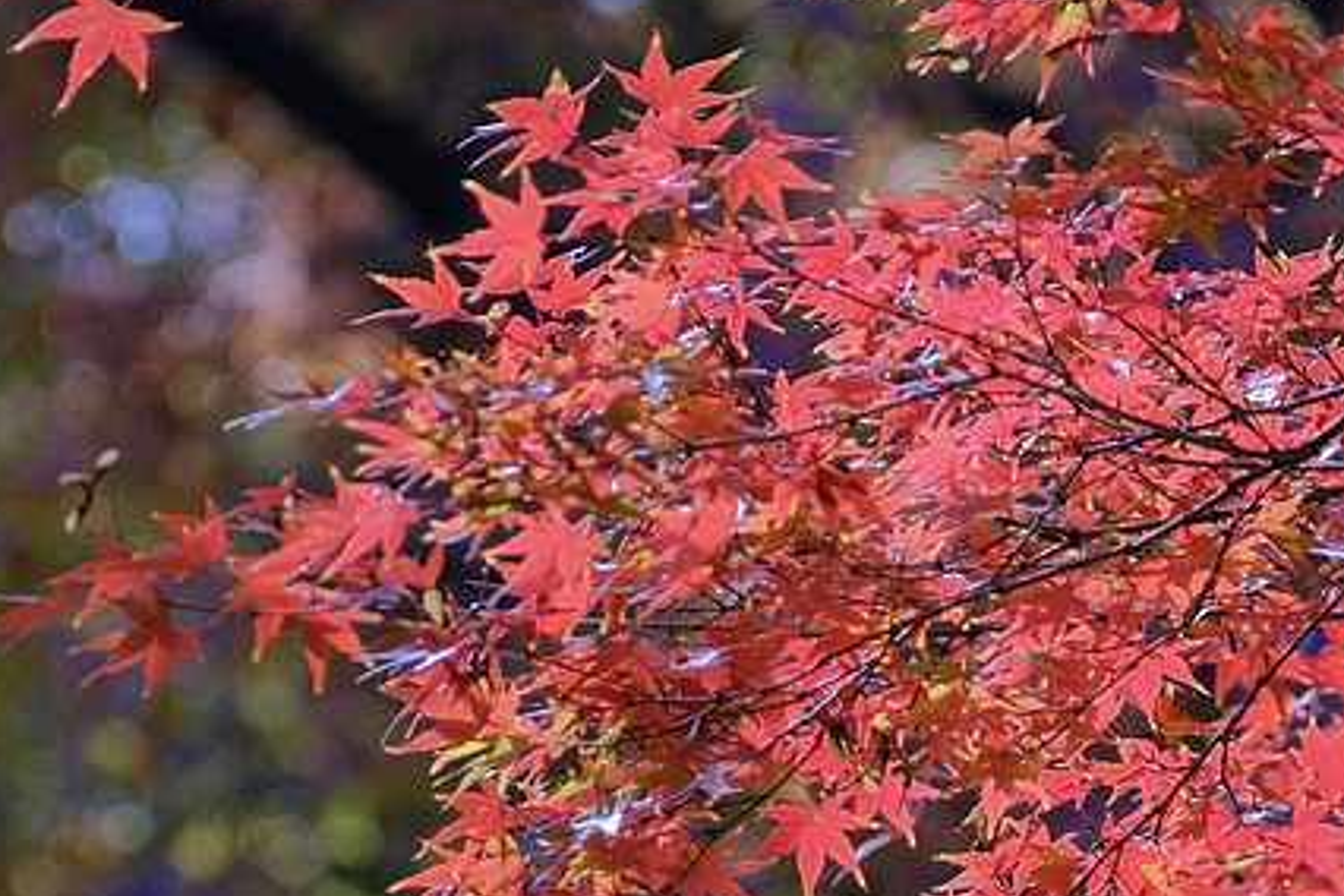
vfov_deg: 5.6
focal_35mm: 246
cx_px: 789
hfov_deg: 8.4
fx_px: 9183
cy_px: 645
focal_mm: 87.5
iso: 320
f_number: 4.5
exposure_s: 1/340
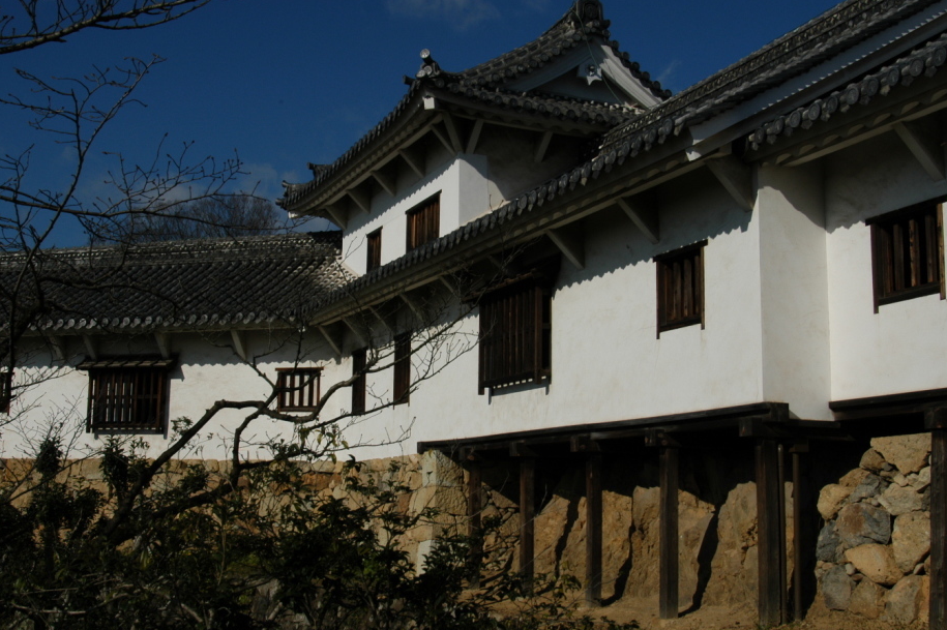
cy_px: 316
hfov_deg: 41.9
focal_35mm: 47
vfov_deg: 28.6
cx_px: 460
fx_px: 1236
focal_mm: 28
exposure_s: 1/640
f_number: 13
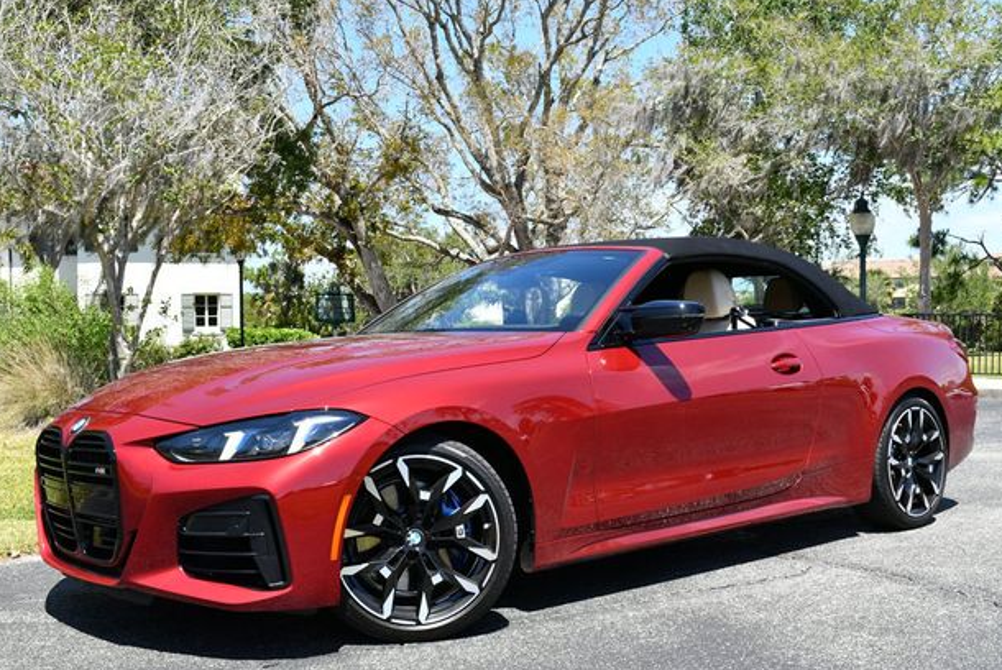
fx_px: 1170
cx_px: 514
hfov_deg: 46.4
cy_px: 342
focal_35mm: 42
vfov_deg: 32.0
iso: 140
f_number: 8
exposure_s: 1/250
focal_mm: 20
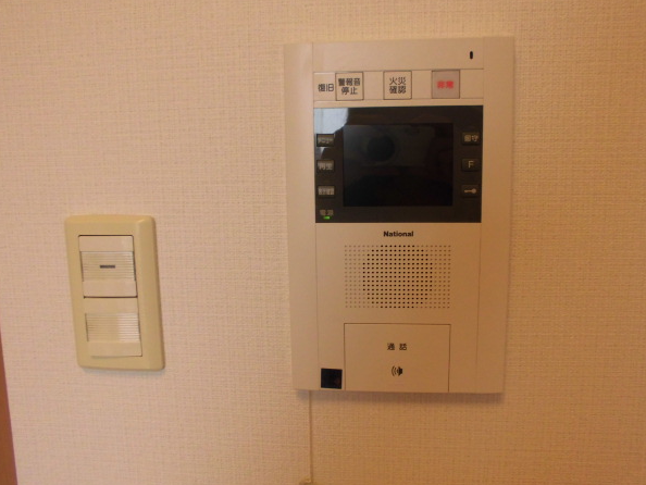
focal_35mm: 28
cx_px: 325
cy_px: 229
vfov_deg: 49.8
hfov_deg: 63.4
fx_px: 523
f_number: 3.5
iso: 100
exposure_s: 1/60
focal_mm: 4.6
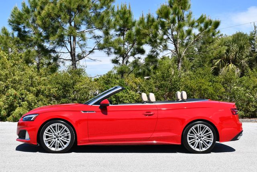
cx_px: 128
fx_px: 372
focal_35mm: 52
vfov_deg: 26.0
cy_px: 86
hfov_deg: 38.2
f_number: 8
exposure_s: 1/250
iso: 110
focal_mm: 26
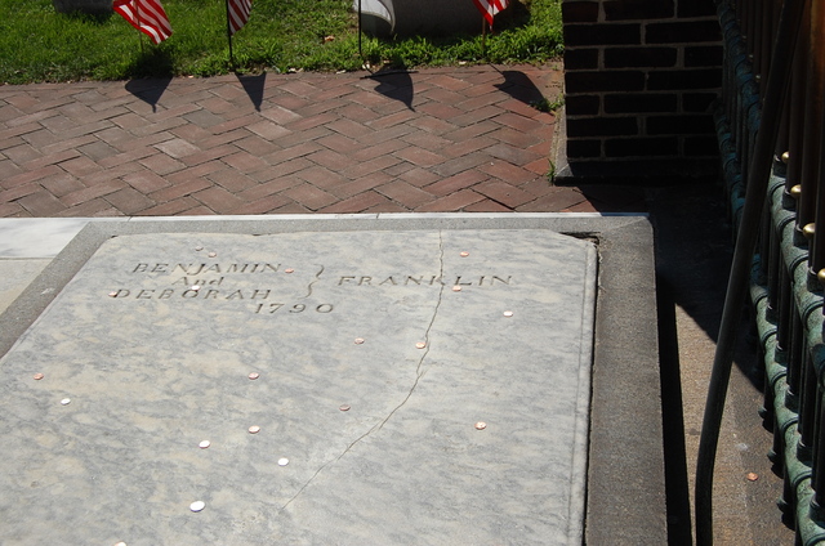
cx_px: 412
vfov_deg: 28.8
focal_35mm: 46
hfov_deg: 42.4
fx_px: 1063
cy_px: 273
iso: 200
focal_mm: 31
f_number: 10
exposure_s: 1/400
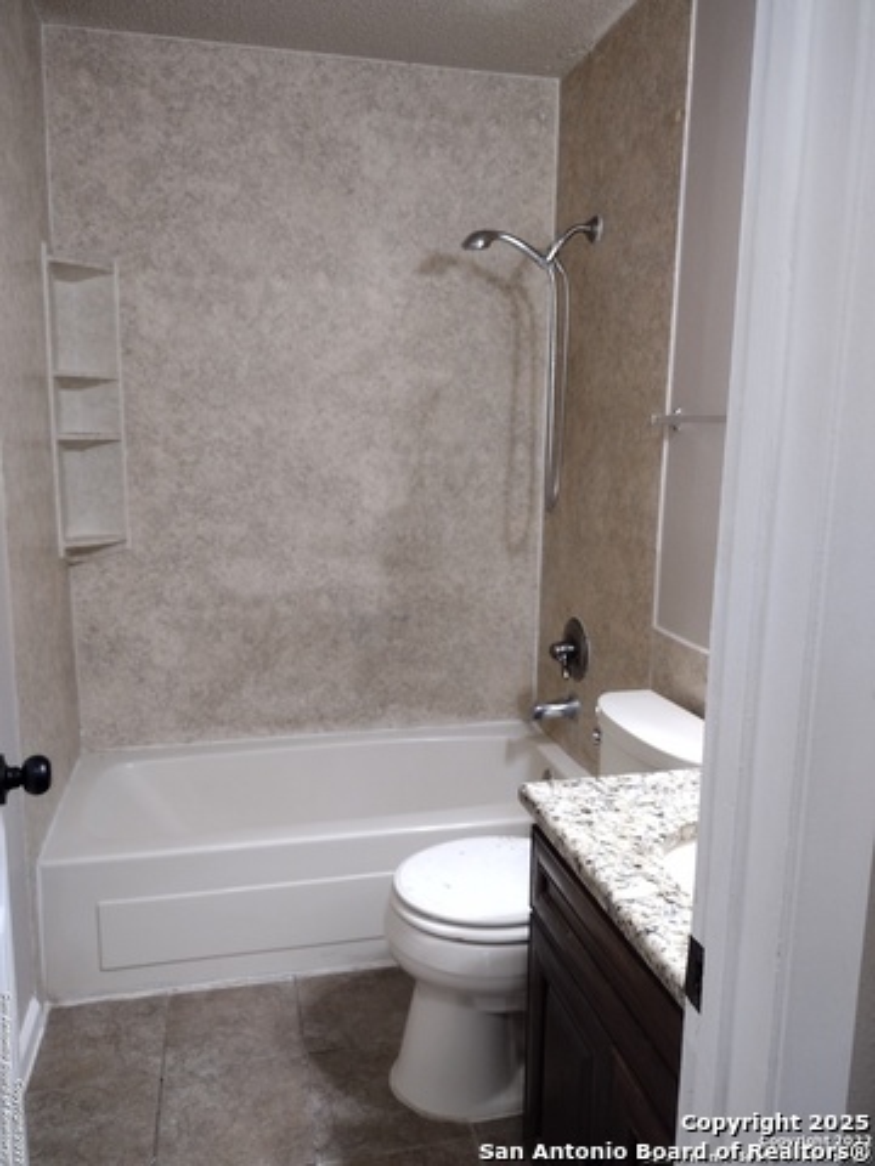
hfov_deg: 51.4
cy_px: 583
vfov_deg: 65.3
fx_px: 910
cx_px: 438
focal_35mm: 27
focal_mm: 4.71
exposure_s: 1/40
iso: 459
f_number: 1.7
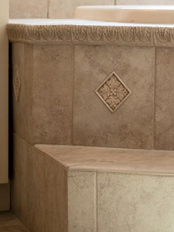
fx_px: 951
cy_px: -7
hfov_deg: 9.8
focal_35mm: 142
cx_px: 338
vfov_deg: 13.7
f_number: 2.8
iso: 400
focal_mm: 47
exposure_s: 1/400
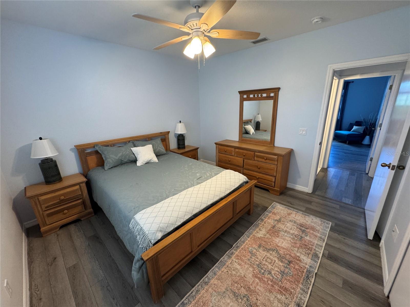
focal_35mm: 14
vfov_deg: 85.7
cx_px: 205
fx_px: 166
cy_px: 154
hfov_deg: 102.1
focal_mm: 2.22
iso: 200
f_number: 2.2
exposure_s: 1/60
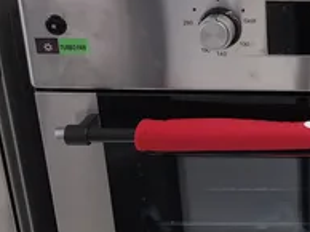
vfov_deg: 19.3
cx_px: 372
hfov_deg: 23.5
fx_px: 680
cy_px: 102
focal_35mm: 76
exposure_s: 1/50
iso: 250
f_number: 1.65
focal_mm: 6.14
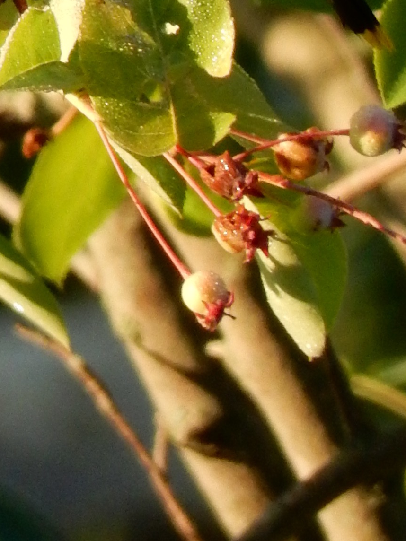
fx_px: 47259
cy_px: -317
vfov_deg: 0.7
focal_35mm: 3022
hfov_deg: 0.5
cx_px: -236
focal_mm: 135
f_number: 6.4
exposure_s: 1/250
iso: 400
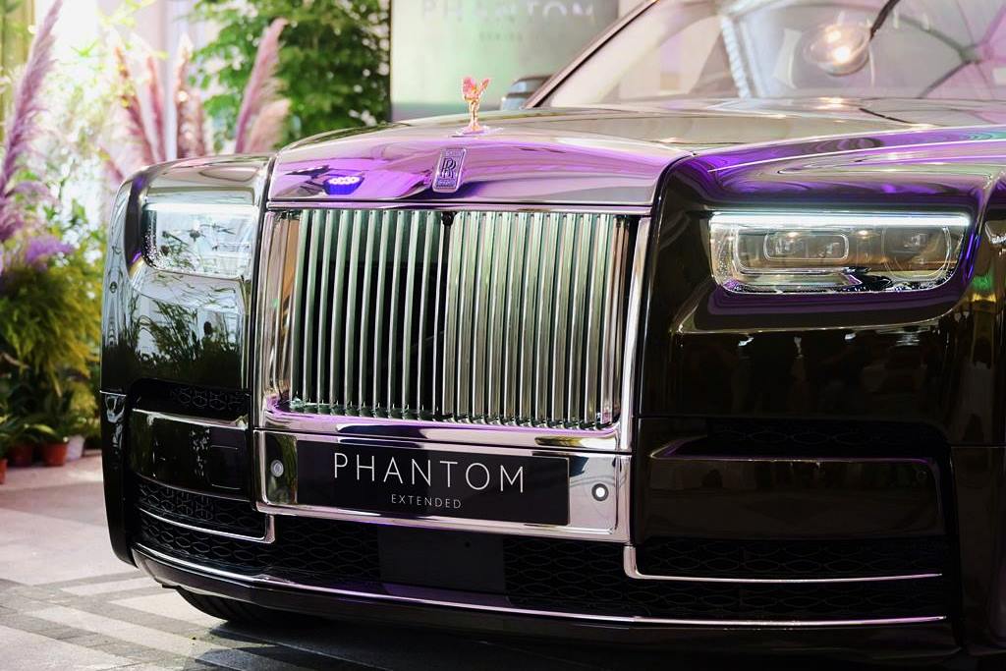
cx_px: 503
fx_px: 1369
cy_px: 336
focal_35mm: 49
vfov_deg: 27.5
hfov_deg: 40.3
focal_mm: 49
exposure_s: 1/160
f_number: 2.8
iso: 1250
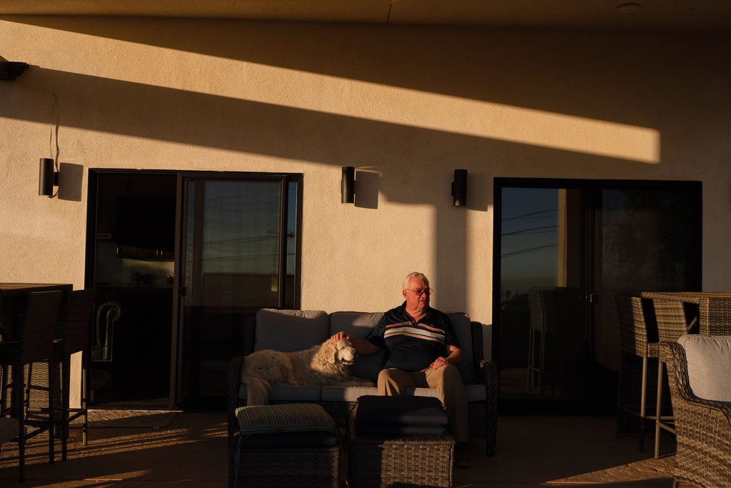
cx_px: 366
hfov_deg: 54.4
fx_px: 711
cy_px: 244
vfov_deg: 37.9
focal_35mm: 35
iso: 250
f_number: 2.5
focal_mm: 35
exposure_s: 1/20000
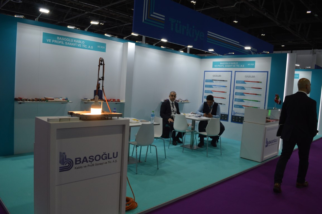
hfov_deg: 67.4
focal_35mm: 27
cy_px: 107
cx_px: 161
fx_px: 241
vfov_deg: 47.9
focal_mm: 18
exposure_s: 1/125
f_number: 5.6
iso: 400
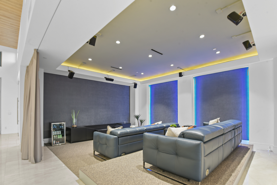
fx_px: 123
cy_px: 92
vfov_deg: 73.8
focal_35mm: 16
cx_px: 138
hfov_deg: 96.7
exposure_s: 2.5
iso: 250
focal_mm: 16
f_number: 10
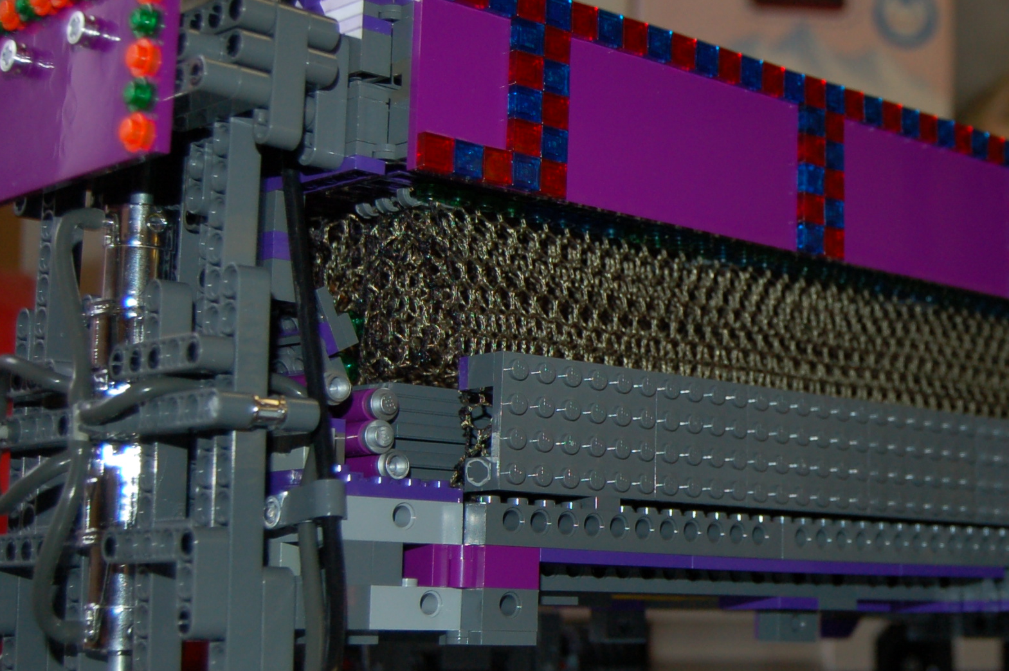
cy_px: 354
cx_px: 940
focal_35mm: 69
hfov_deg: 28.0
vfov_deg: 19.7
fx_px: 1932
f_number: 4
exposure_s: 1/60
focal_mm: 24
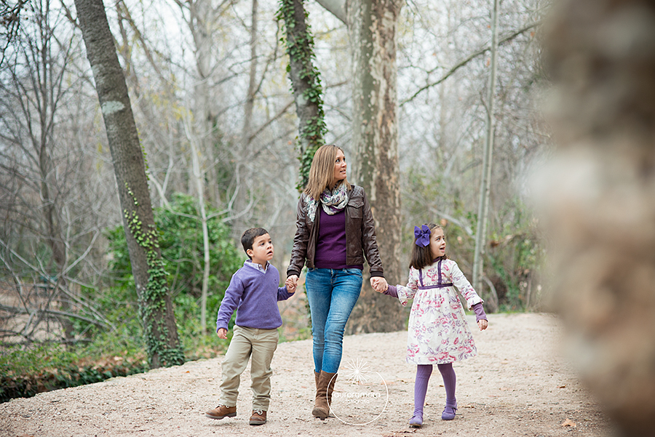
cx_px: 328
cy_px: 218
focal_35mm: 85
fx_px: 1547
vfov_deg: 16.1
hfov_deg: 23.9
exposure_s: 1/800
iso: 500
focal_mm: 85
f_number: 2.2
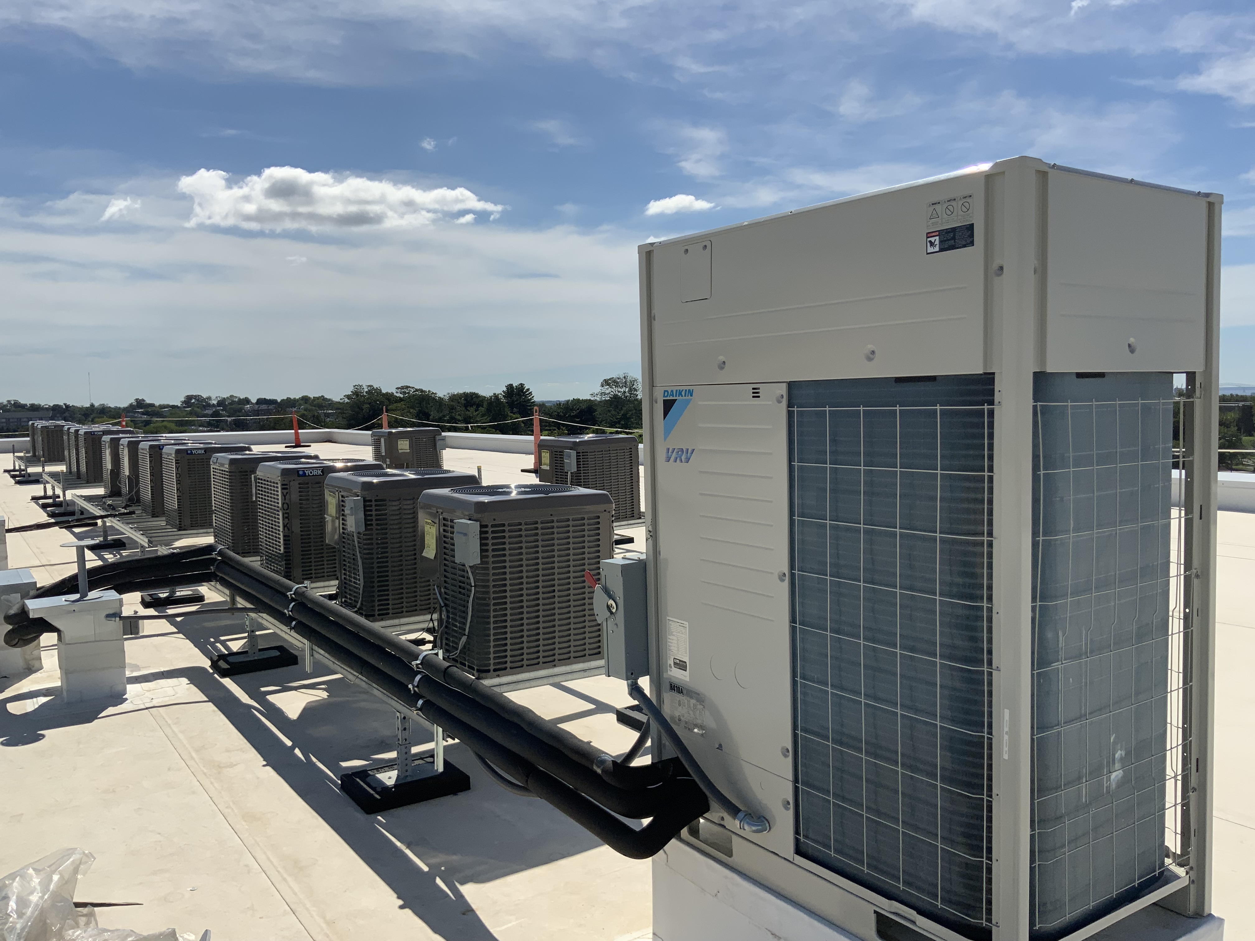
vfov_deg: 48.2
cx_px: 628
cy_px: 470
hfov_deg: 61.7
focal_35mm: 29
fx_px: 1051
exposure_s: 1/4785
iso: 20
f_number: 1.8
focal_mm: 3
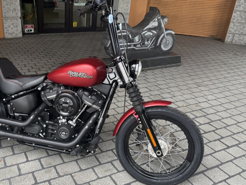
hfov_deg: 54.3
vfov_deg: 42.9
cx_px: 83
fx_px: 235
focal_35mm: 33
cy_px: 93
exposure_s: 1/241
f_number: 1.78
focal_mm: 6.76
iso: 64
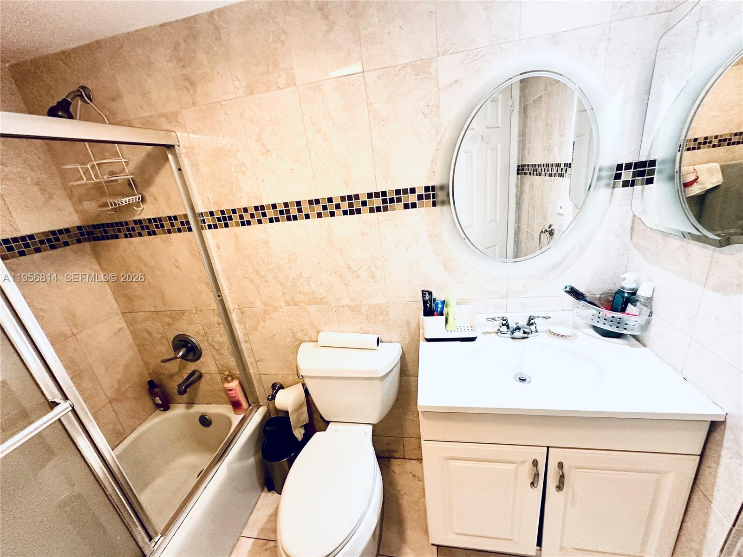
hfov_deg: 102.1
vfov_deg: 85.7
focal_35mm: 14
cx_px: 372
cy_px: 278
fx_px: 300
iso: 200
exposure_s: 1/120
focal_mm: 2.22
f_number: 2.2
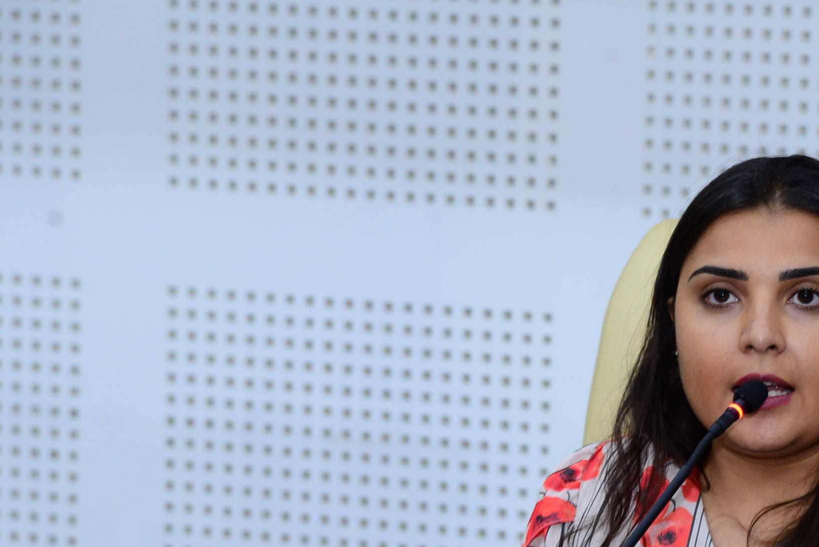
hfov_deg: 9.4
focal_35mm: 219
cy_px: 469
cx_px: 689
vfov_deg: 6.3
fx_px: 4984
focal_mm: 120
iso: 2000
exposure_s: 1/60
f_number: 5.6
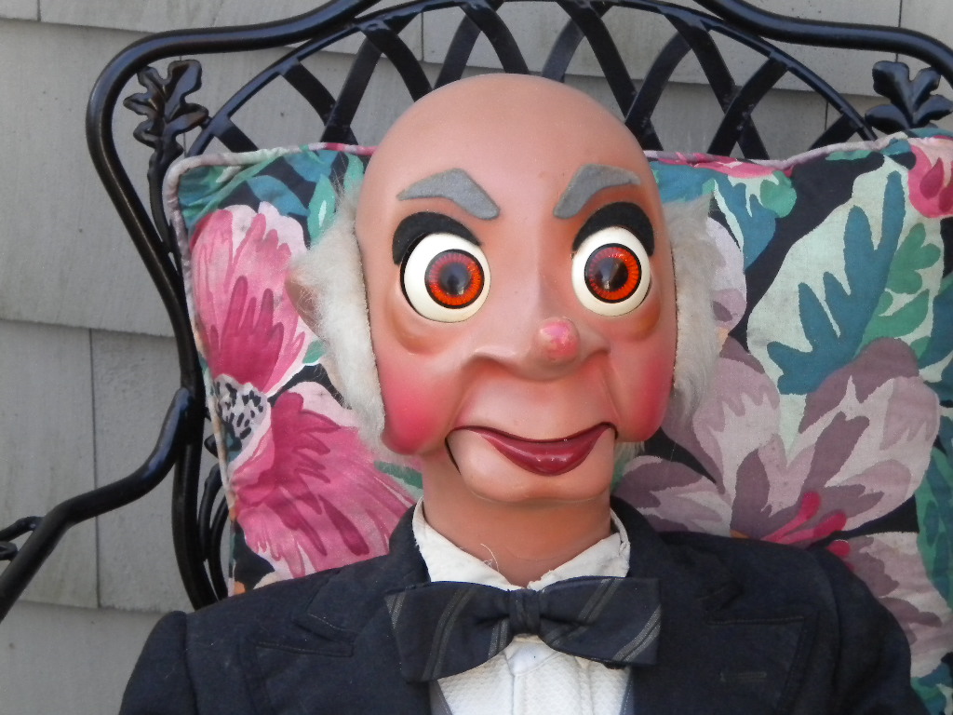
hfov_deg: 18.7
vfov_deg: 14.1
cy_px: 358
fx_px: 2891
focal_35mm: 105
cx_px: 476
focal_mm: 18.9
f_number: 5.9
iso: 398
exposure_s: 1/107
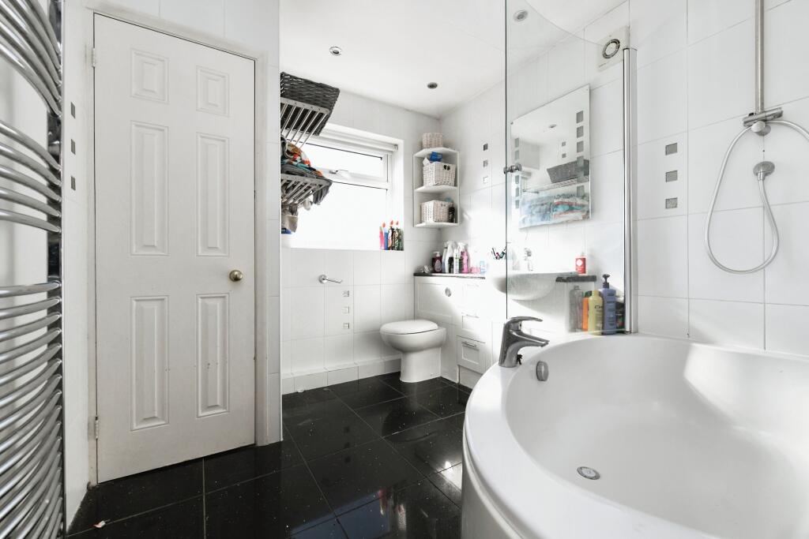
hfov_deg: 100.4
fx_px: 337
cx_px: 404
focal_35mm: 15
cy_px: 270
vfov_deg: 77.3
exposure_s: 1/250
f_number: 8
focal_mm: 15
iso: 800
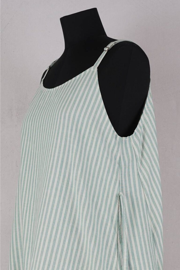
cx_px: 90
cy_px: 135
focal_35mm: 46
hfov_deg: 29.2
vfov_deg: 42.7
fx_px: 345
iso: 50
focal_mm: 46
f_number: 6.3
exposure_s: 1/13
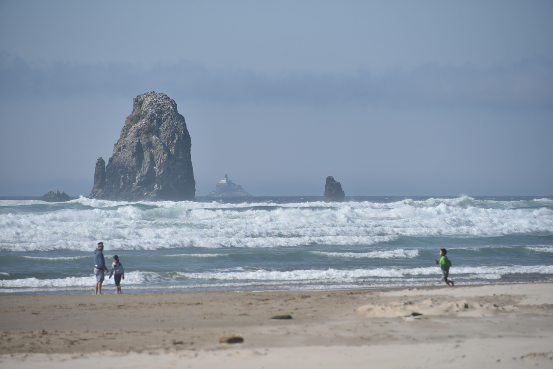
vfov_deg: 4.6
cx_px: 276
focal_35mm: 300
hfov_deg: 6.9
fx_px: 4609
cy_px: 184
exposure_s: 1/640
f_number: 9
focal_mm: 300
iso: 100
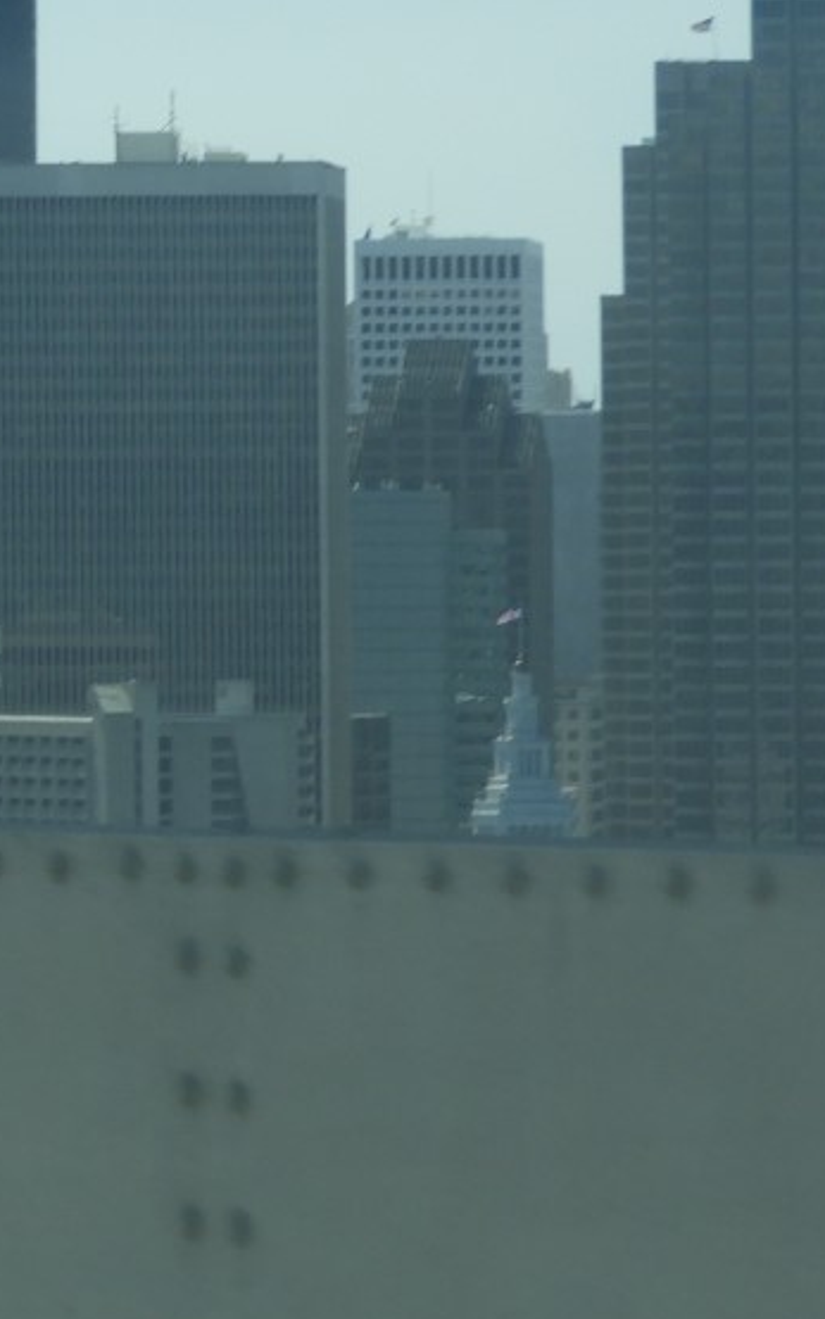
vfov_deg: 6.6
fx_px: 11365
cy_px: 428
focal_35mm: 316
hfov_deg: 4.1
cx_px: -739
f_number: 5
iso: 100
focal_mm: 20.6
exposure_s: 1/500
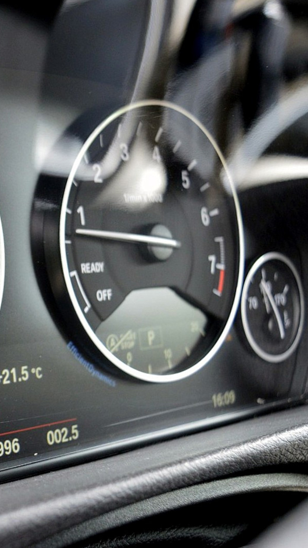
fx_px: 868
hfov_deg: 18.8
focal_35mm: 60
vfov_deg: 35.0
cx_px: -81
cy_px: 274
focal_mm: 25
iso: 800
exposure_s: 1/60
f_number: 4
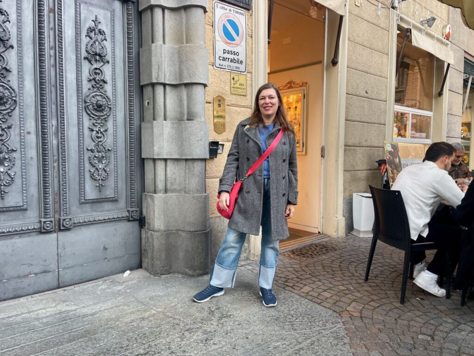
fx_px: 356
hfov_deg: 67.3
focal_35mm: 26
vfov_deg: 53.1
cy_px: 178
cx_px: 237
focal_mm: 4.2
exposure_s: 1/121
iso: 100
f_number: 1.6
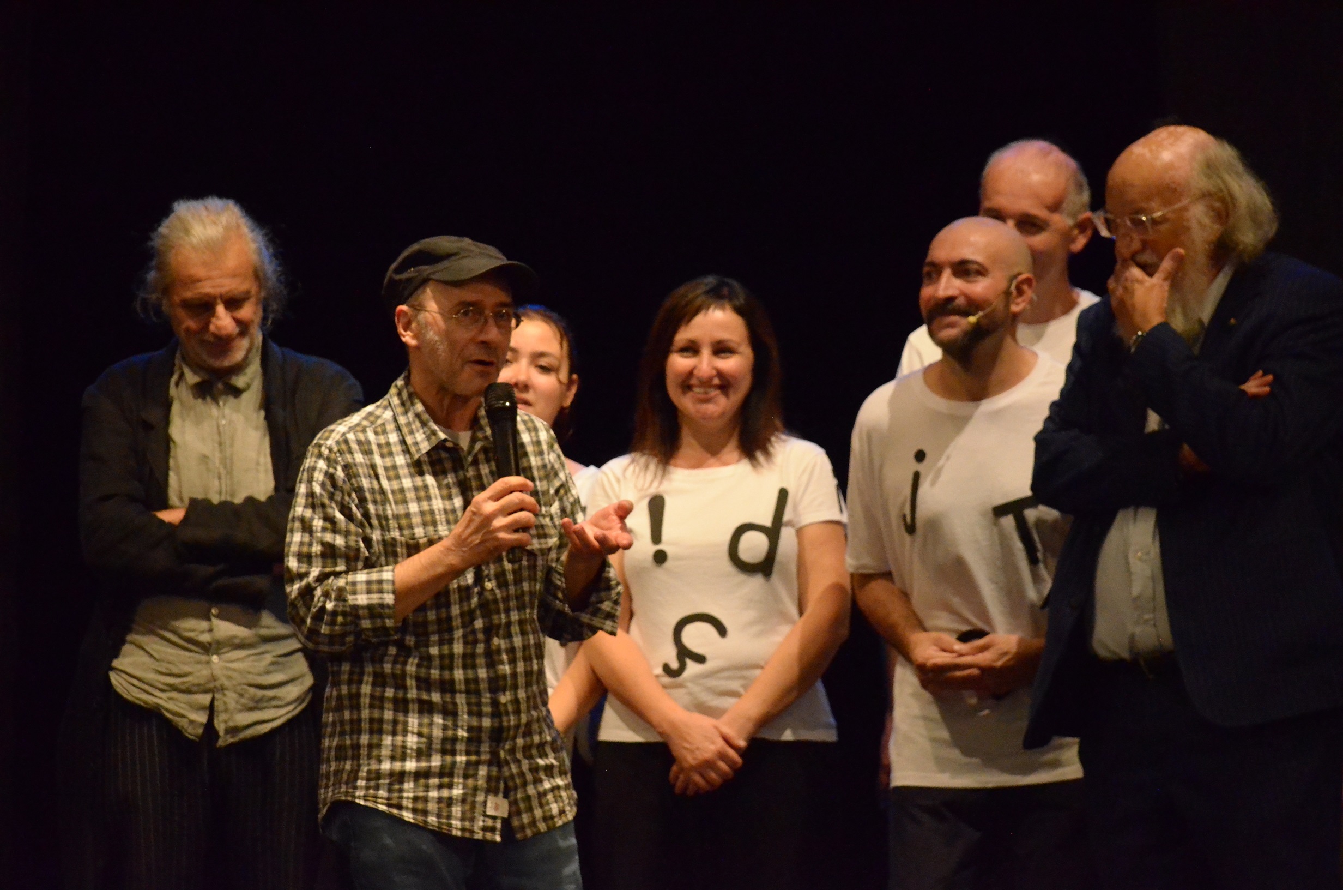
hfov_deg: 10.2
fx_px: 7539
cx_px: 672
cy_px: 445
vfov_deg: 6.8
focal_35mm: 202
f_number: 5.6
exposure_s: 1/500
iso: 6400
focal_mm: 135
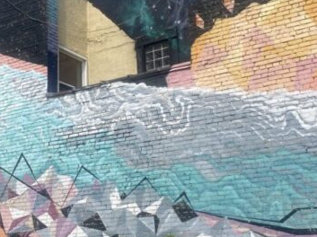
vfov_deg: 24.7
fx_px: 540
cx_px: 132
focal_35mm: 59
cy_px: 93
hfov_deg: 32.7
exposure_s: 1/4808
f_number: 1.8
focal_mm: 4.25
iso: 32
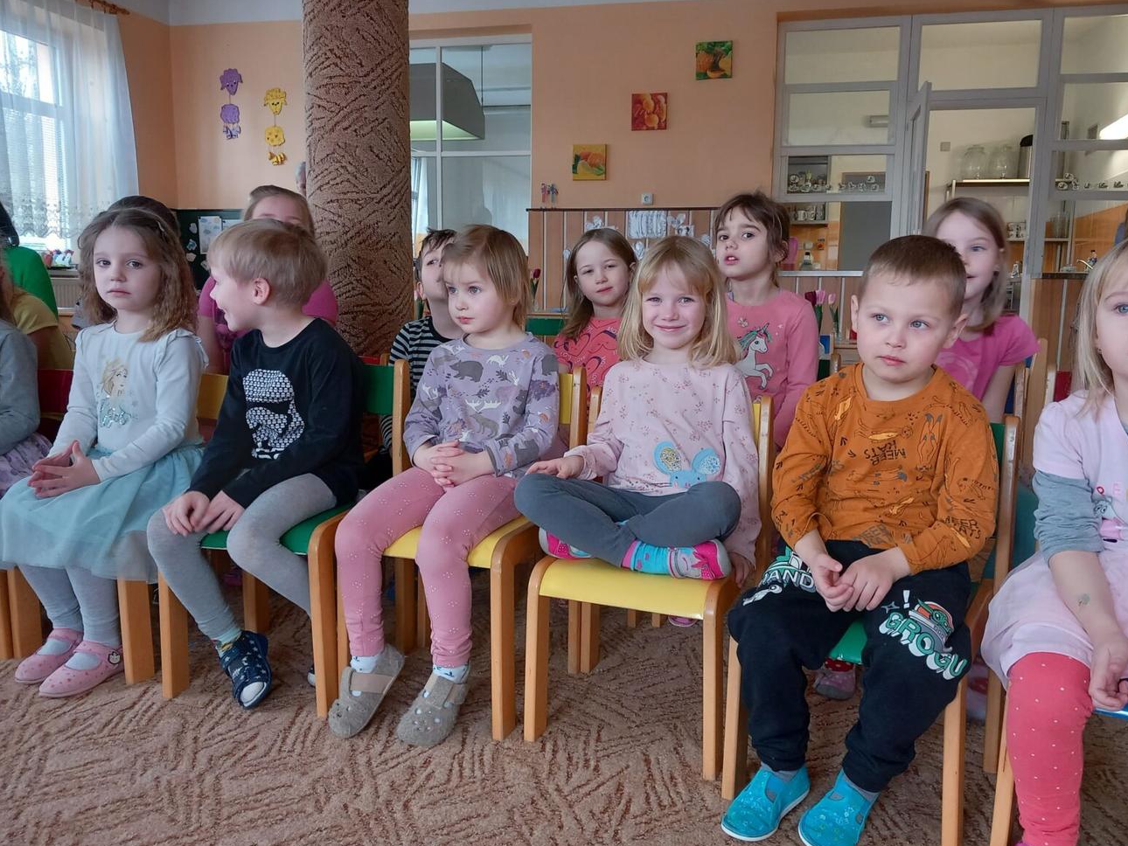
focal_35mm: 28
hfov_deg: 63.4
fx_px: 913
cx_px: 584
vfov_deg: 49.8
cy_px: 423
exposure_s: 1/50
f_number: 1.8
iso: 160
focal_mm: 4
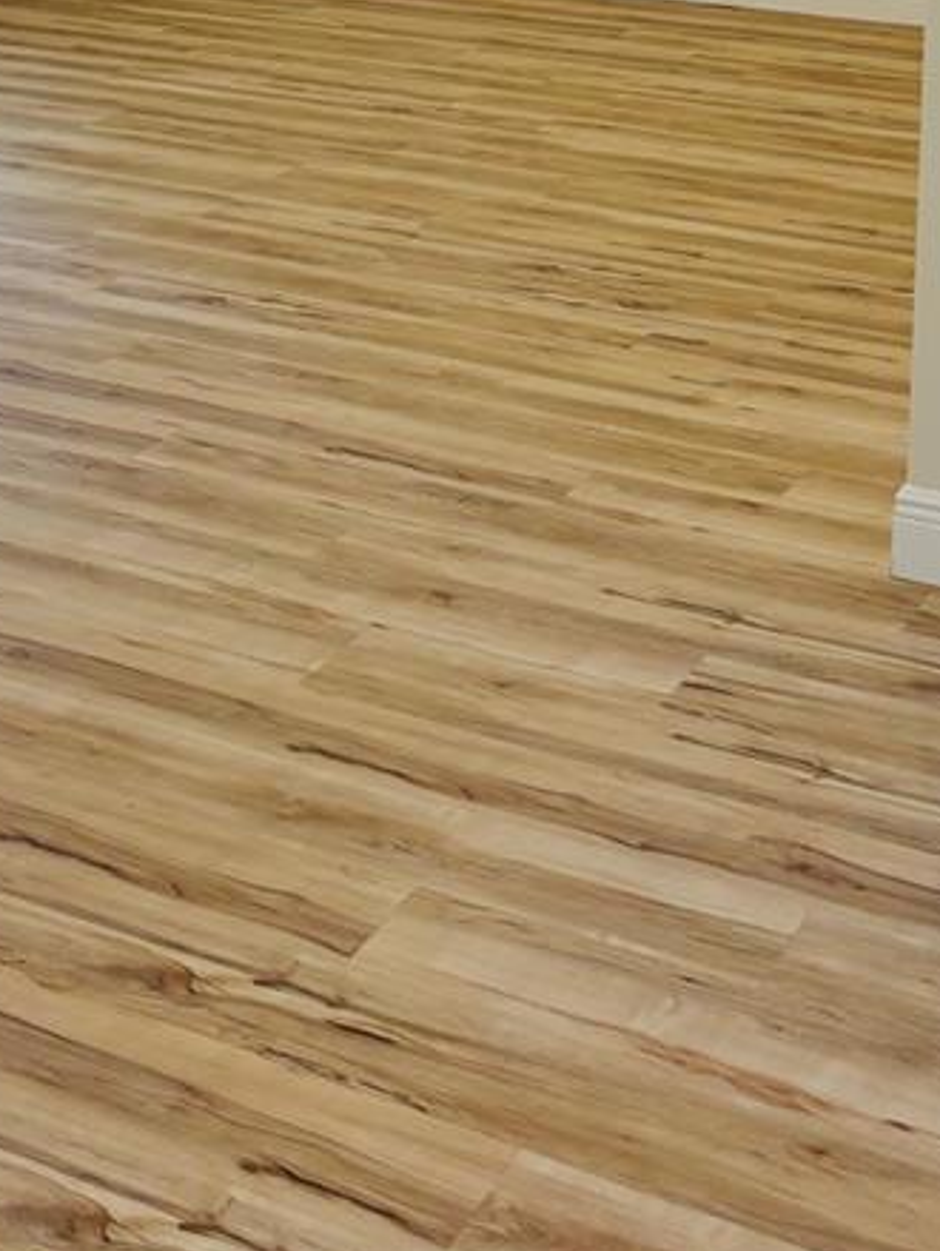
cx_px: 236
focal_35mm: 71
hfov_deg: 20.6
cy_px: -191
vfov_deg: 25.1
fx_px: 2567
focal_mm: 5.96
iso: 64
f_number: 1.6
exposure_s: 1/159
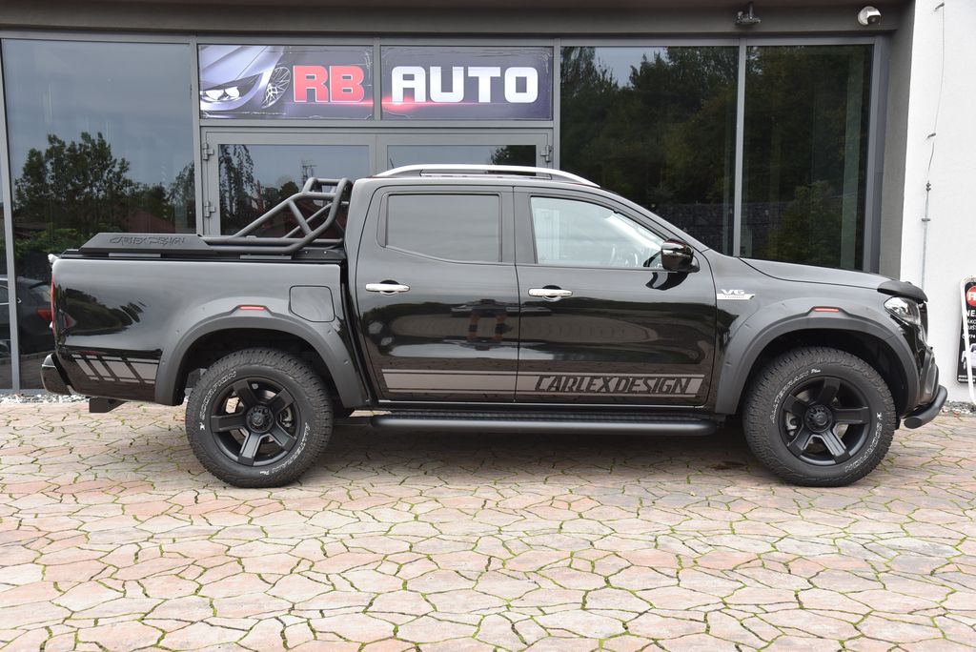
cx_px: 488
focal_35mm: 38
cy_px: 326
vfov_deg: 35.1
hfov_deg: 50.7
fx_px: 1031
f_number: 6.3
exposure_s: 1/160
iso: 500
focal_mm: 38
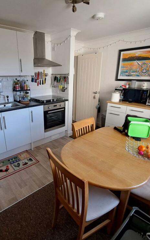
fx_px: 124
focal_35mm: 19
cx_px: 57
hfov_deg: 61.4
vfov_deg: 88.0
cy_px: 118
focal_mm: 1.74
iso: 80
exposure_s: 1/50
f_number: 2.2
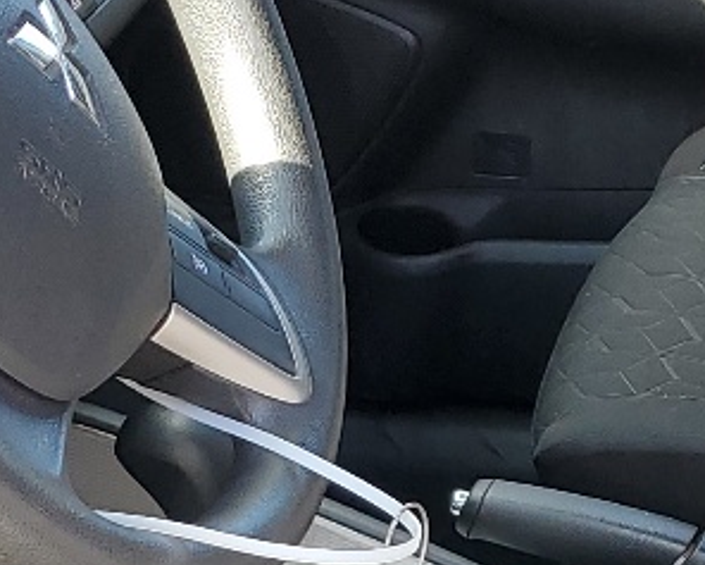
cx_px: 488
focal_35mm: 137
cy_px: 768
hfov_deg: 14.0
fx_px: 2859
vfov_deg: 11.0
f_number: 1.5
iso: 50
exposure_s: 1/238
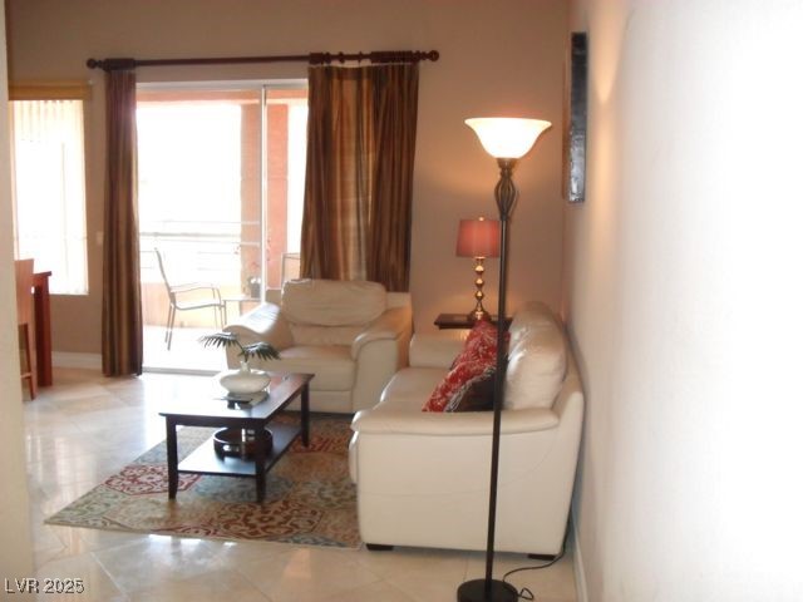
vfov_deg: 40.7
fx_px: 812
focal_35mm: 35
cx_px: 402
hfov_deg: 52.6
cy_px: 301
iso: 320
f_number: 3
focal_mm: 6.3
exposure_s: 1/45
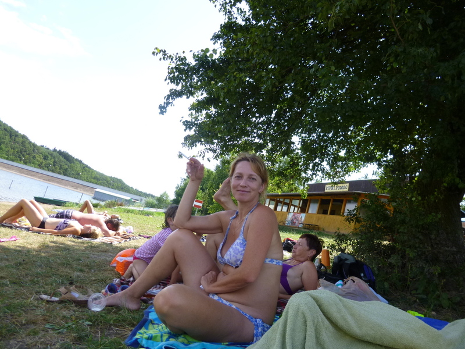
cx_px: 232
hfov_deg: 69.4
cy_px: 174
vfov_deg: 54.9
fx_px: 336
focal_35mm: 25
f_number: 3.1
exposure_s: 1/400
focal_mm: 4.5
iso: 100
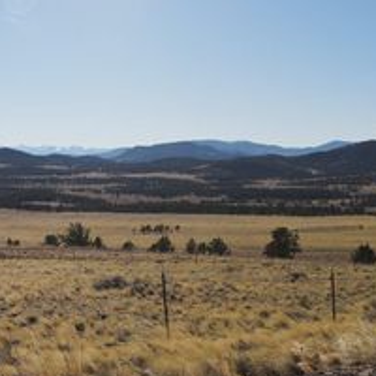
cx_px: -30
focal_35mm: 53
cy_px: 153
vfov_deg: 32.1
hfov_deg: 29.3
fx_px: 651
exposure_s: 1/1250
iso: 100
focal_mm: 4.5
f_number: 2.8
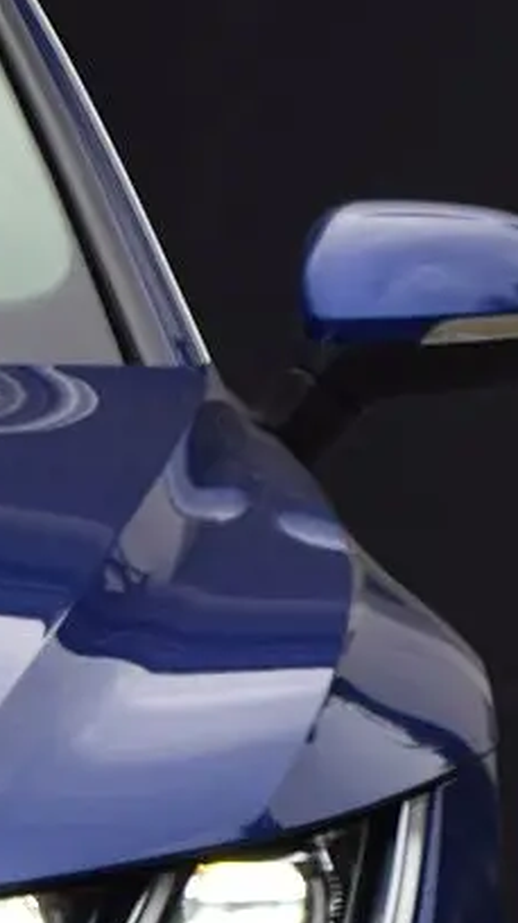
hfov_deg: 1.7
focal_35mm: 725
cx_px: -1045
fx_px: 17733
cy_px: 855
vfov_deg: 3.0
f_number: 6.3
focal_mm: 98
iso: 320
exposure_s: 1/640
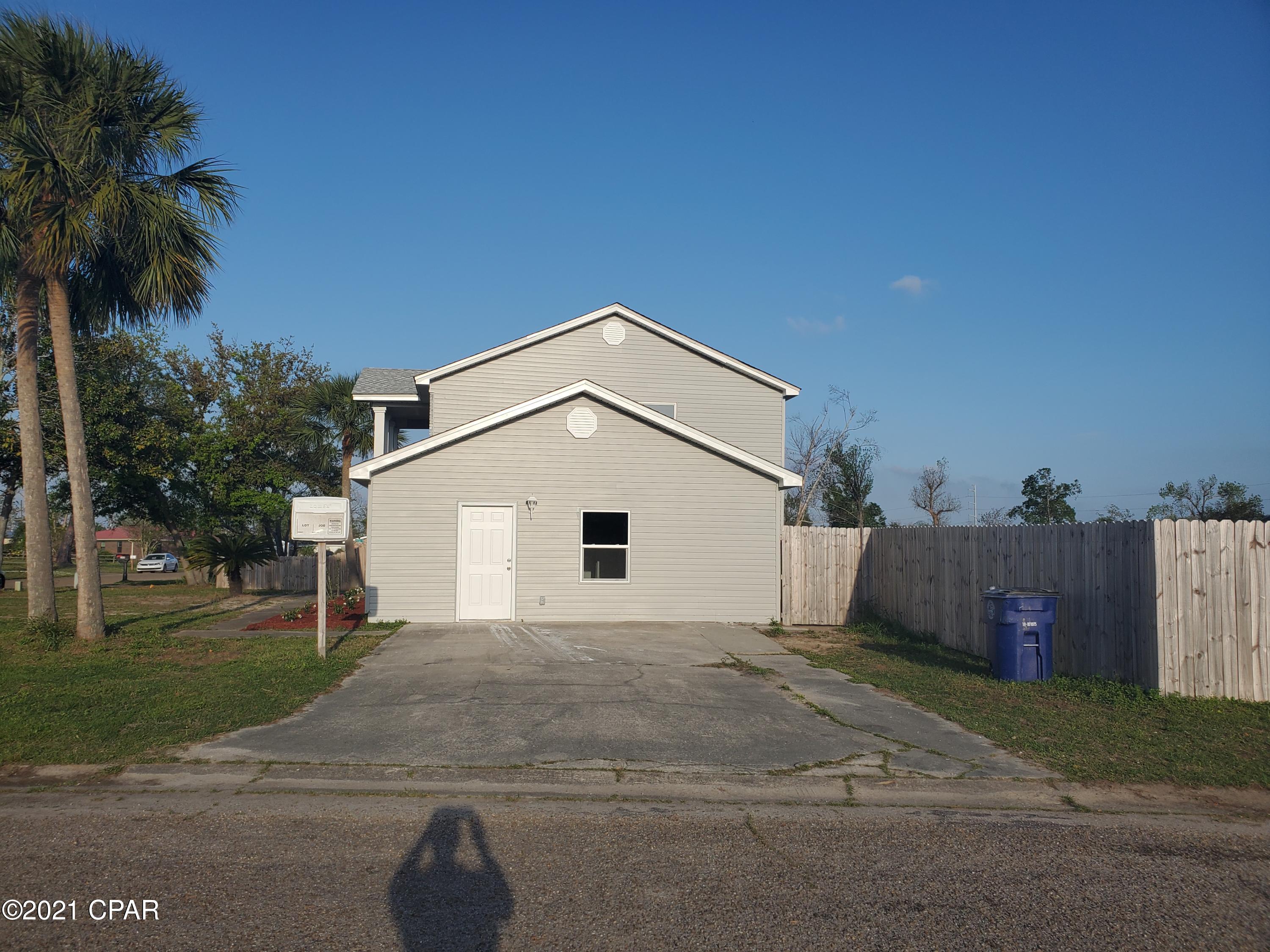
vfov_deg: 53.1
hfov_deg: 67.3
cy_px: 476
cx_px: 635
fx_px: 954
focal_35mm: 26
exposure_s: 1/2054
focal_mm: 4.3
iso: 50
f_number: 2.4
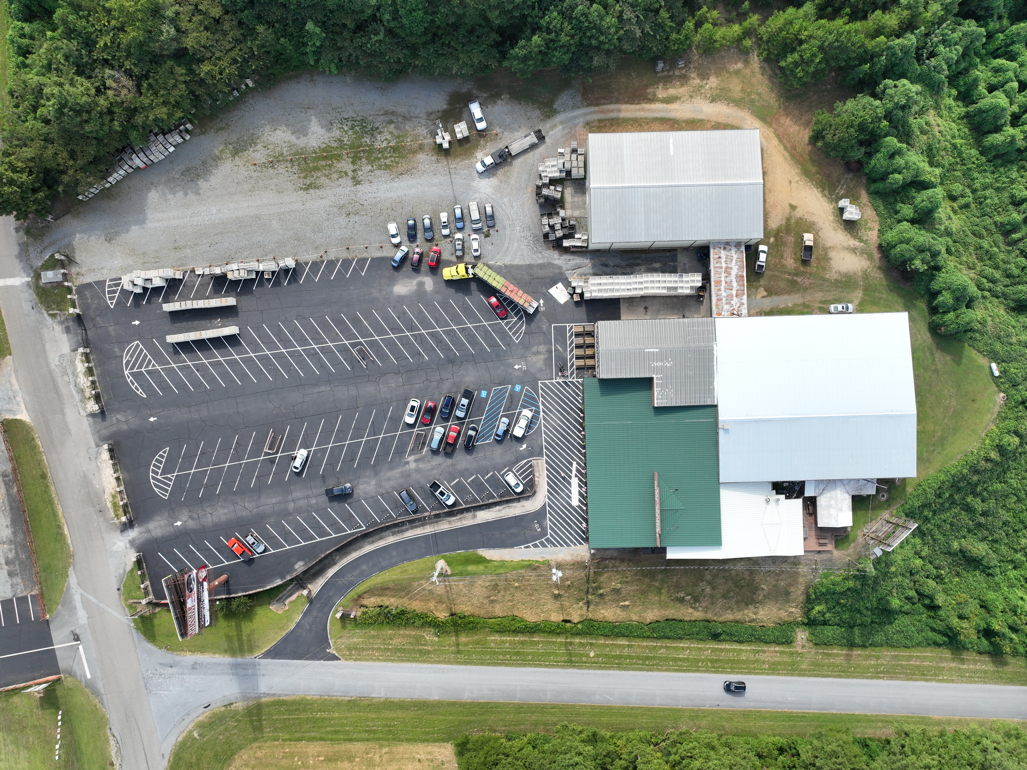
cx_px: 514
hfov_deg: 71.6
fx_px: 712
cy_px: 385
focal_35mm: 24
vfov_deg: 56.8
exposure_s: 1/640
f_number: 2.8
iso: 170
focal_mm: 12.29
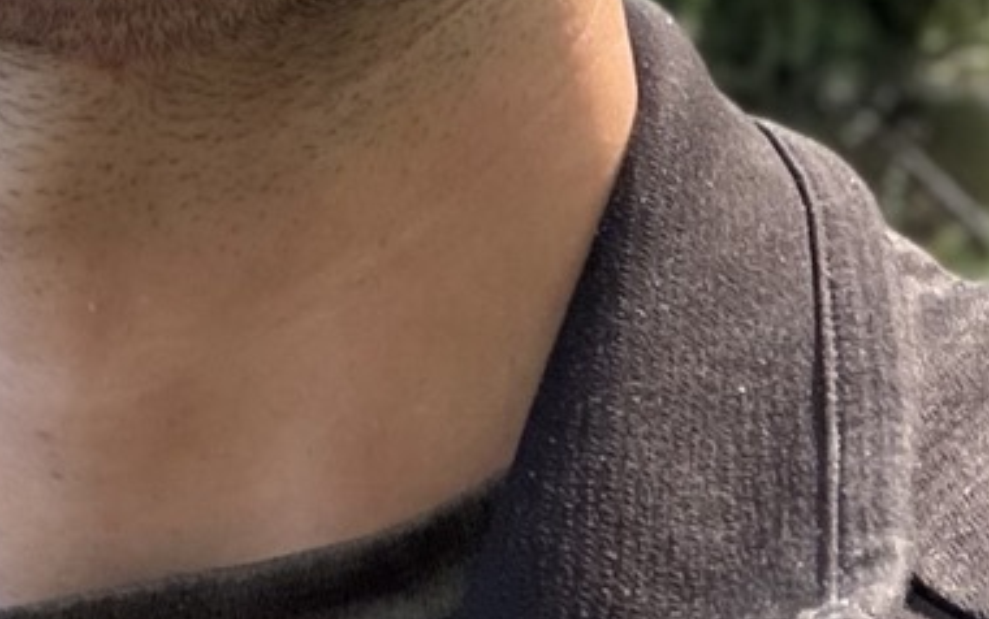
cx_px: 128
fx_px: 2886
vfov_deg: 11.1
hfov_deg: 19.2
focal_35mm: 107
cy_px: -622
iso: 80
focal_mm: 2.71
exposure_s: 1/181
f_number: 1.9
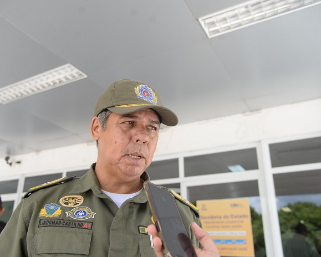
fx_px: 323
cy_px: 128
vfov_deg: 43.4
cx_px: 145
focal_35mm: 34
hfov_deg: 52.7
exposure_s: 1/125
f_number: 4.5
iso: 100
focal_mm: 30
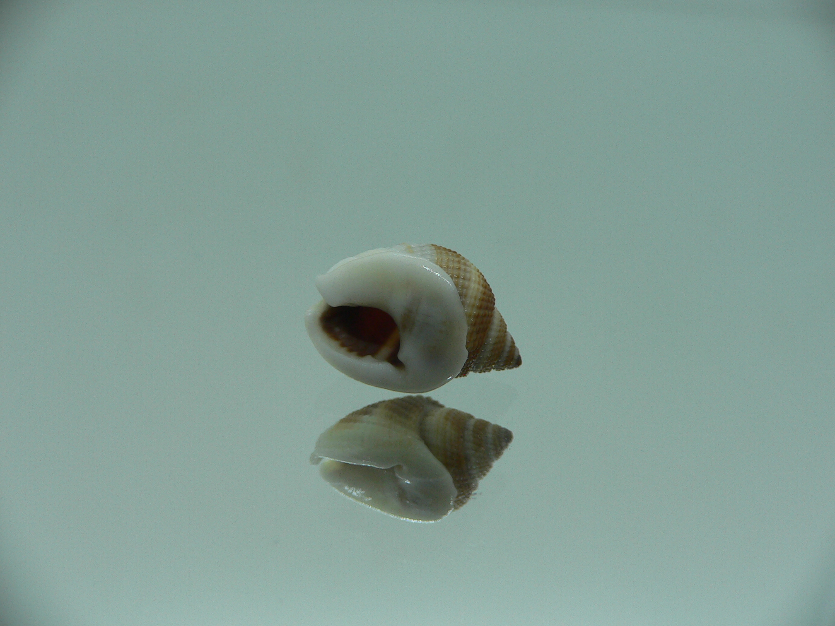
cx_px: 418
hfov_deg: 52.6
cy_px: 313
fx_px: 844
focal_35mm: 35
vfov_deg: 40.7
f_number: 2.8
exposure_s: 1/80
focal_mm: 4.6
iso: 80
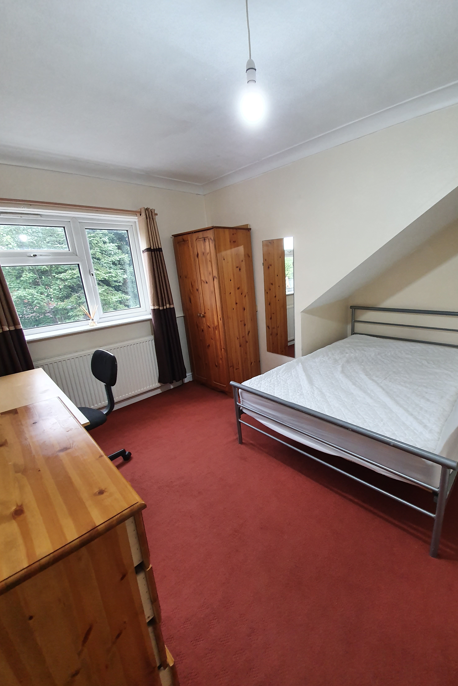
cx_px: 258
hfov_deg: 80.8
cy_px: 345
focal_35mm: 14
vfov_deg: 104.3
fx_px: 267
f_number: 2.2
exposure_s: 1/50
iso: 320
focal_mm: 1.8
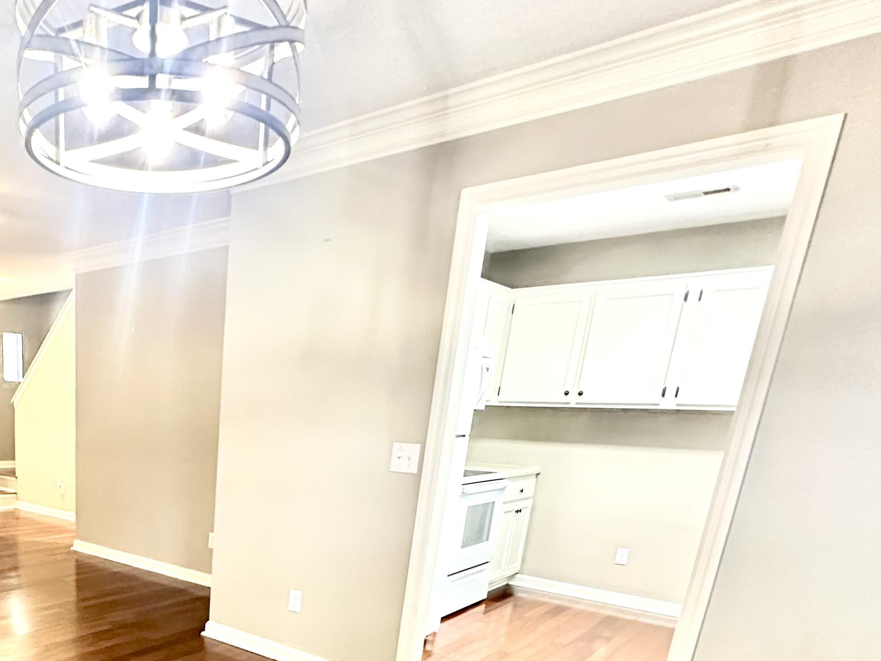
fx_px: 687
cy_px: 611
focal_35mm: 27
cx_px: 148
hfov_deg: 59.0
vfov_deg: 45.8
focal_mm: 2.22
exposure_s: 1/60
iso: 640
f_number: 2.2
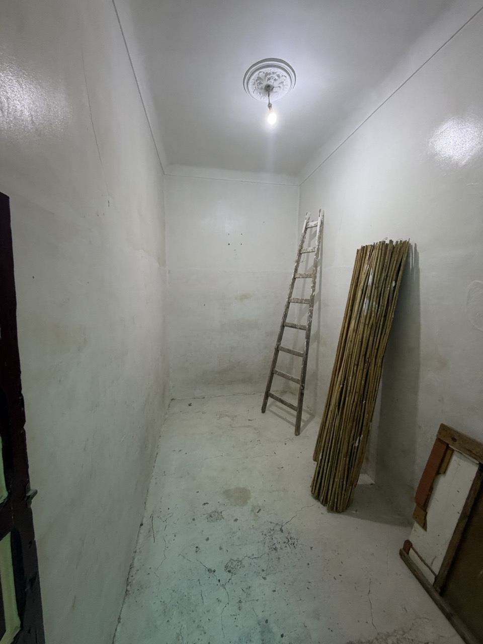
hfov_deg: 85.7
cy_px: 322
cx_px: 242
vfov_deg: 102.1
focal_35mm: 14
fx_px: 260
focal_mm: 2.22
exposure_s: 1/50
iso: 250
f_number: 2.2
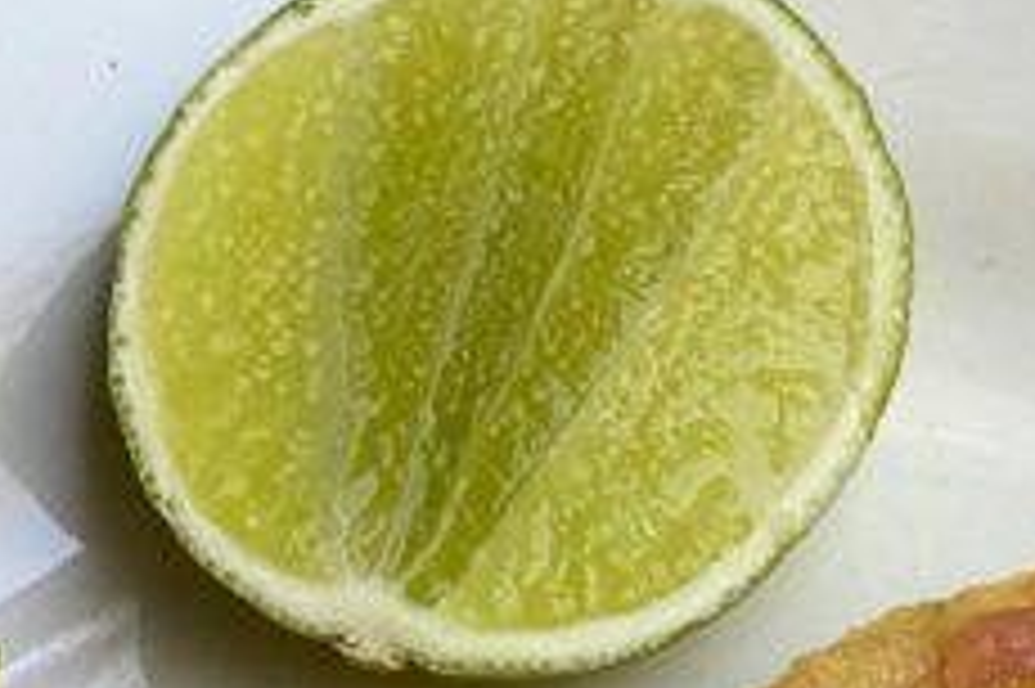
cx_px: 554
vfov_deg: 5.7
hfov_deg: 8.5
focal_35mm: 241
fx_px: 6924
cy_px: 710
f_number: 2
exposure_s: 1/122
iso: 50
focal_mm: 6
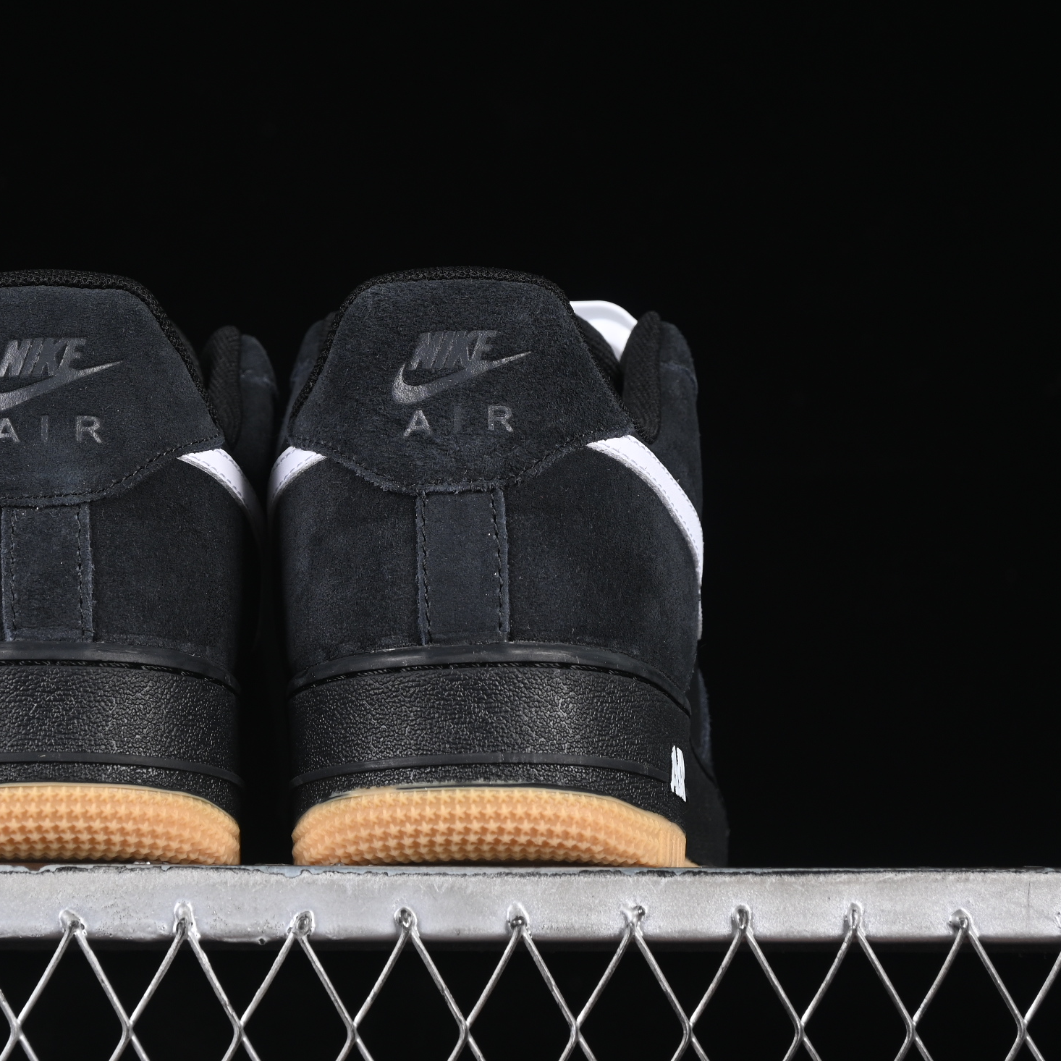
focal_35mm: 121
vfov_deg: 14.4
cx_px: 280
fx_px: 4196
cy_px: 444
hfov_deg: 14.4
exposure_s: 1/60
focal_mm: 50
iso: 160
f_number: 6.3
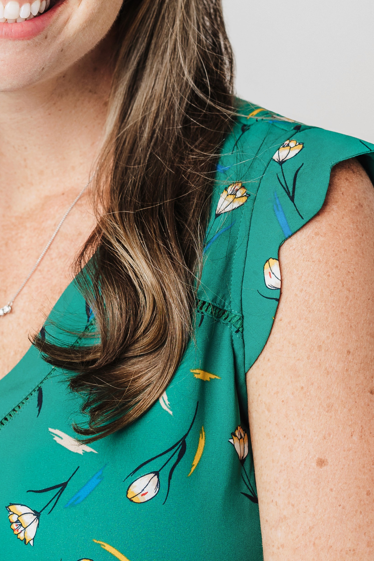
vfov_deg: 14.3
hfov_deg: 9.6
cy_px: 15
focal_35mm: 142
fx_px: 2213
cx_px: 34
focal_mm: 50
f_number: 3.5
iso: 125
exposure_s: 1/160
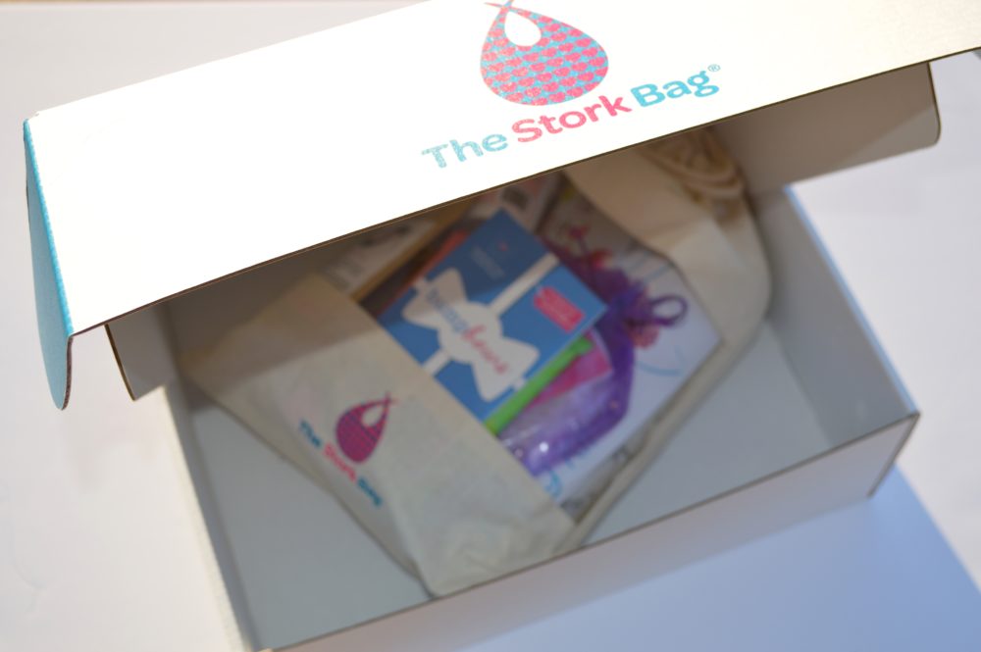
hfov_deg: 38.9
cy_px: 326
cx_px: 490
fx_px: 1389
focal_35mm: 51
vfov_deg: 26.4
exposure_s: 1/200
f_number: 5
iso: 100
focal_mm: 34
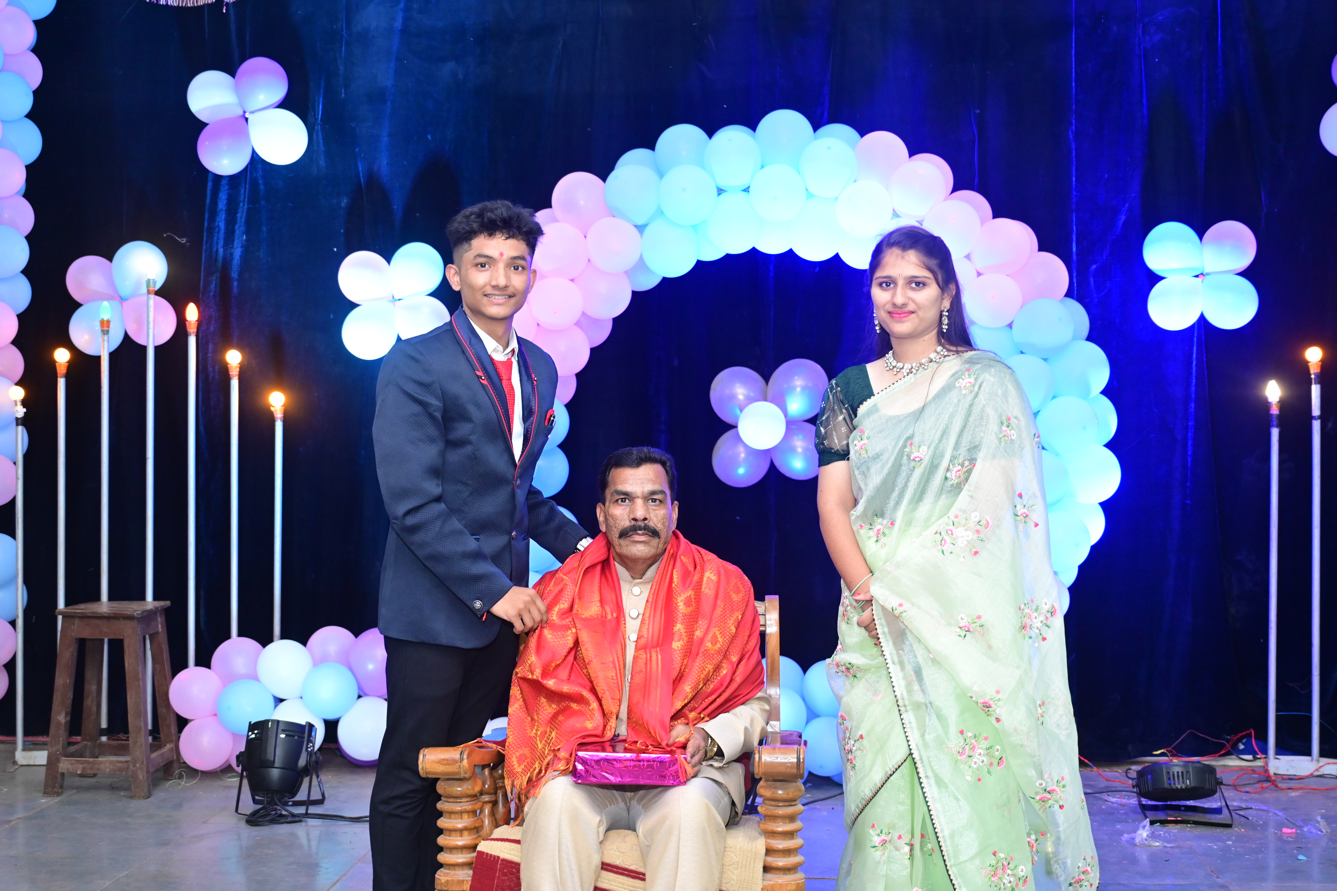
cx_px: 668
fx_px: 1634
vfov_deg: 30.5
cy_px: 446
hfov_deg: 44.5
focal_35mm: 44
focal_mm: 44
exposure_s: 1/125
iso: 2500
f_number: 4
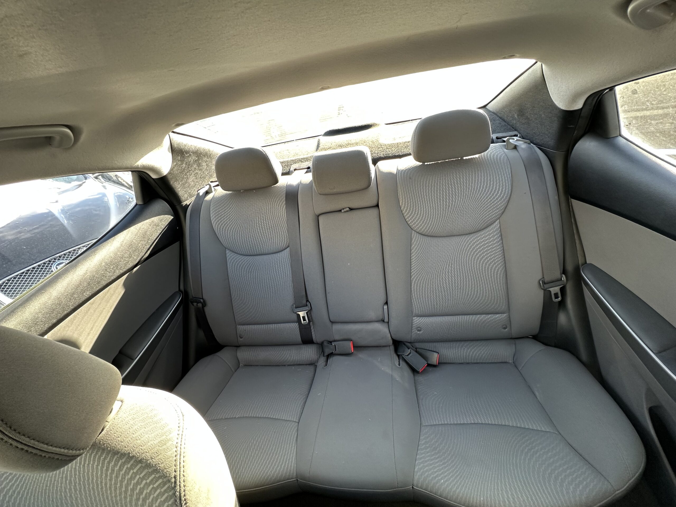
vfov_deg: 85.7
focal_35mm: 14
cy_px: 254
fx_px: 273
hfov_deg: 102.1
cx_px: 338
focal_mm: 2.22
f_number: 2.2
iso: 125
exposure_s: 1/99
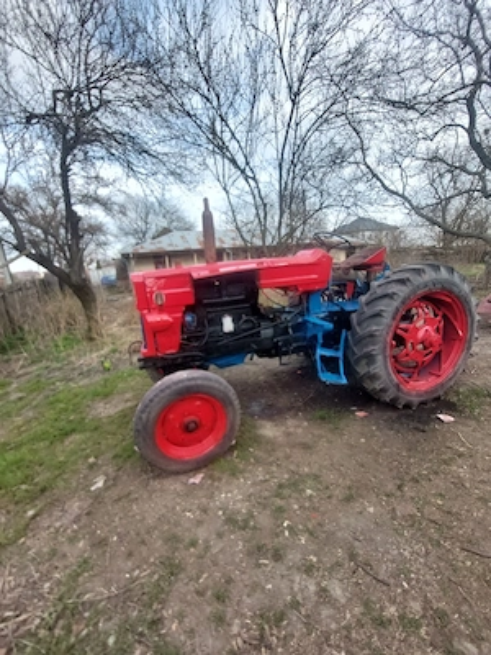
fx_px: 246
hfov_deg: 89.9
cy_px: 328
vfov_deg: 106.2
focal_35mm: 13
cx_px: 246
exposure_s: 1/238
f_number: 2.2
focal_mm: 1.74
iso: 50
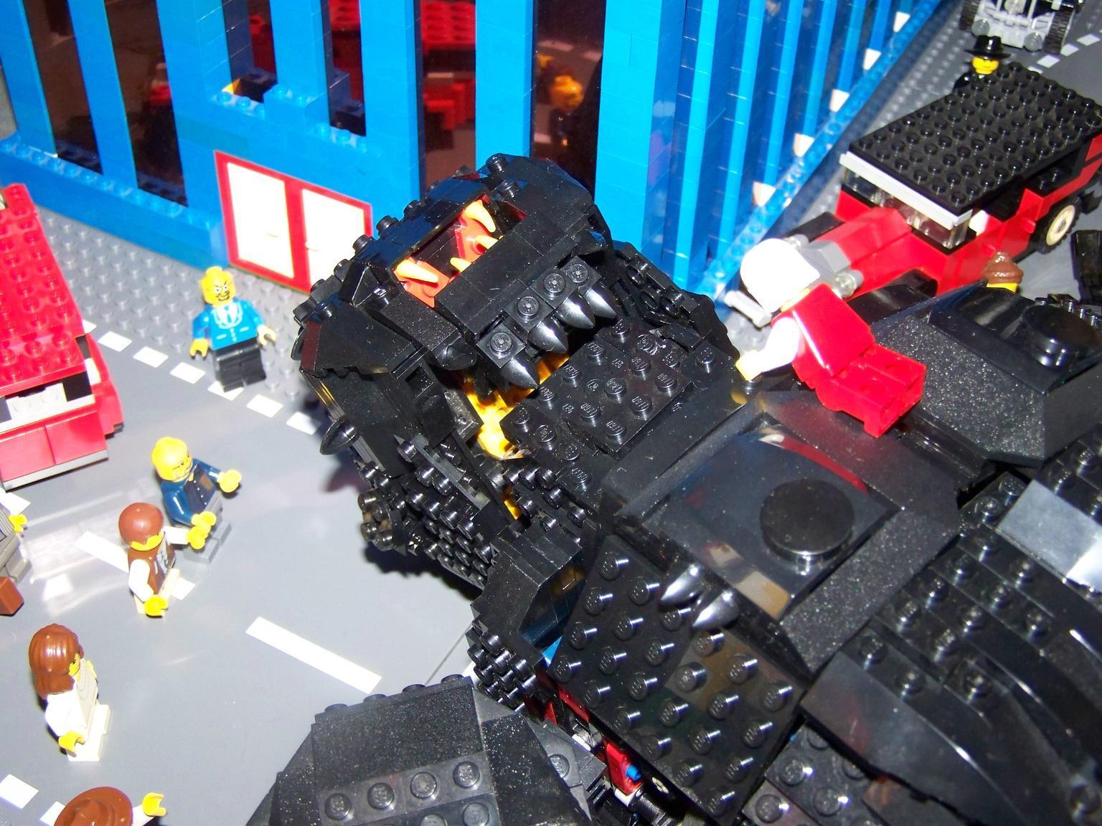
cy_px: 413
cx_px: 551
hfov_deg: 38.9
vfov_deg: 29.7
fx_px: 1560
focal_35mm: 49
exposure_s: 1/30
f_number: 2.8
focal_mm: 8.1
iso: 200
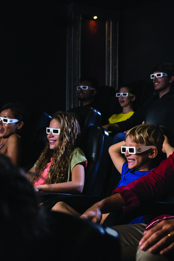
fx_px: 544
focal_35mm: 75
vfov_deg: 27.0
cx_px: 161
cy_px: 130
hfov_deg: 17.9
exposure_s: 1/250
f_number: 4
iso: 200
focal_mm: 50
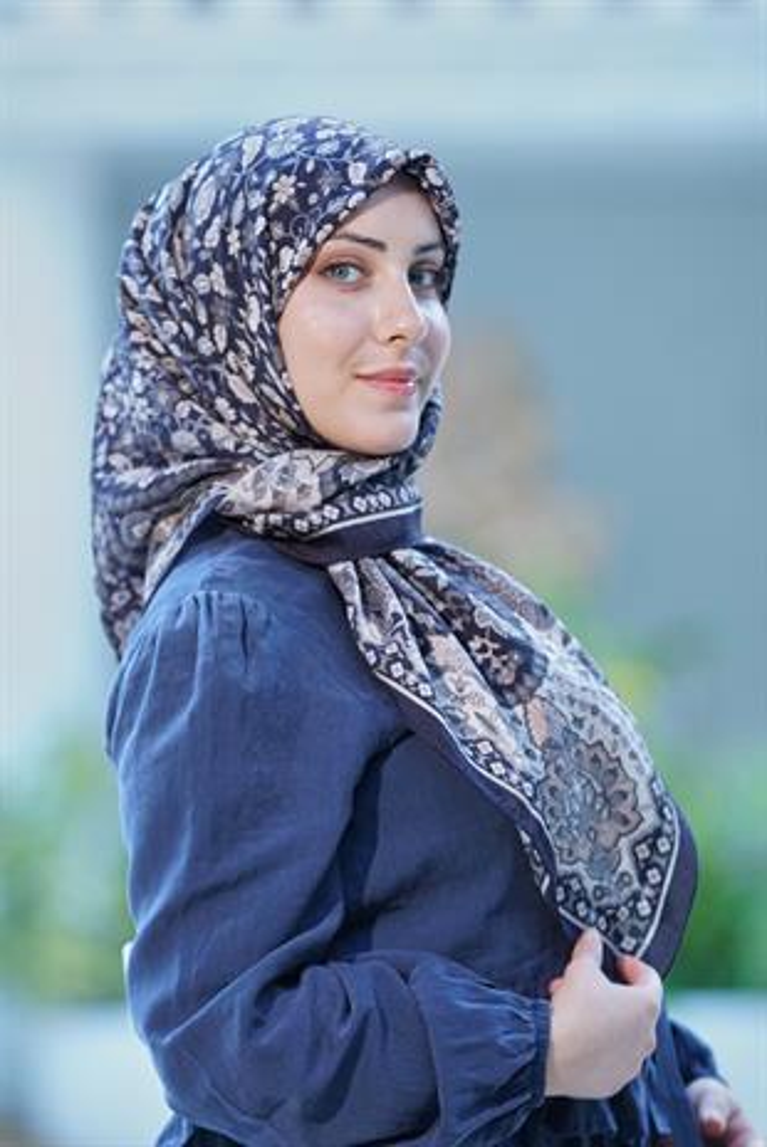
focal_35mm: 142
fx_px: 4531
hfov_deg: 9.7
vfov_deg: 14.4
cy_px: 574
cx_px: 384
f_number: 2.8
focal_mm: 142
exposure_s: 1/200
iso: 640
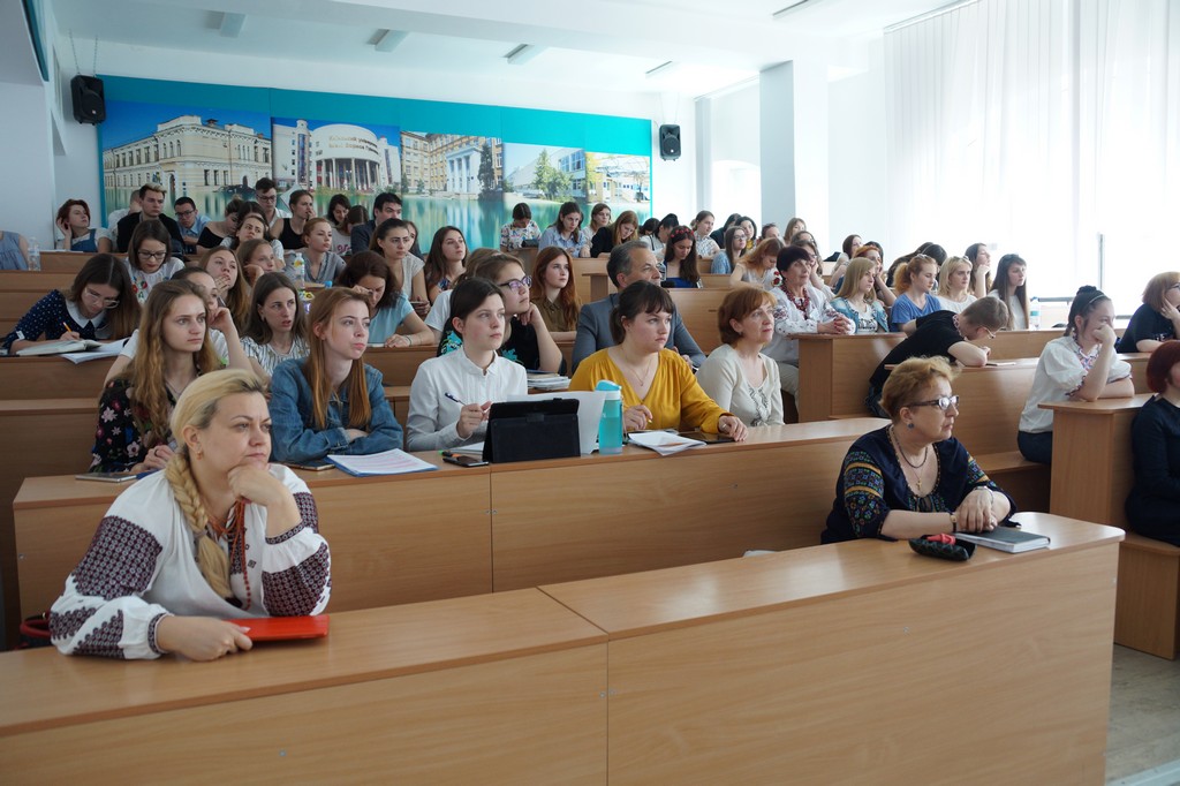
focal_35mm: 30
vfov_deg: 43.6
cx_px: 590
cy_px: 393
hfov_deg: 61.9
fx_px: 983
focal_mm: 20
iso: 400
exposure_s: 1/60
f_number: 4
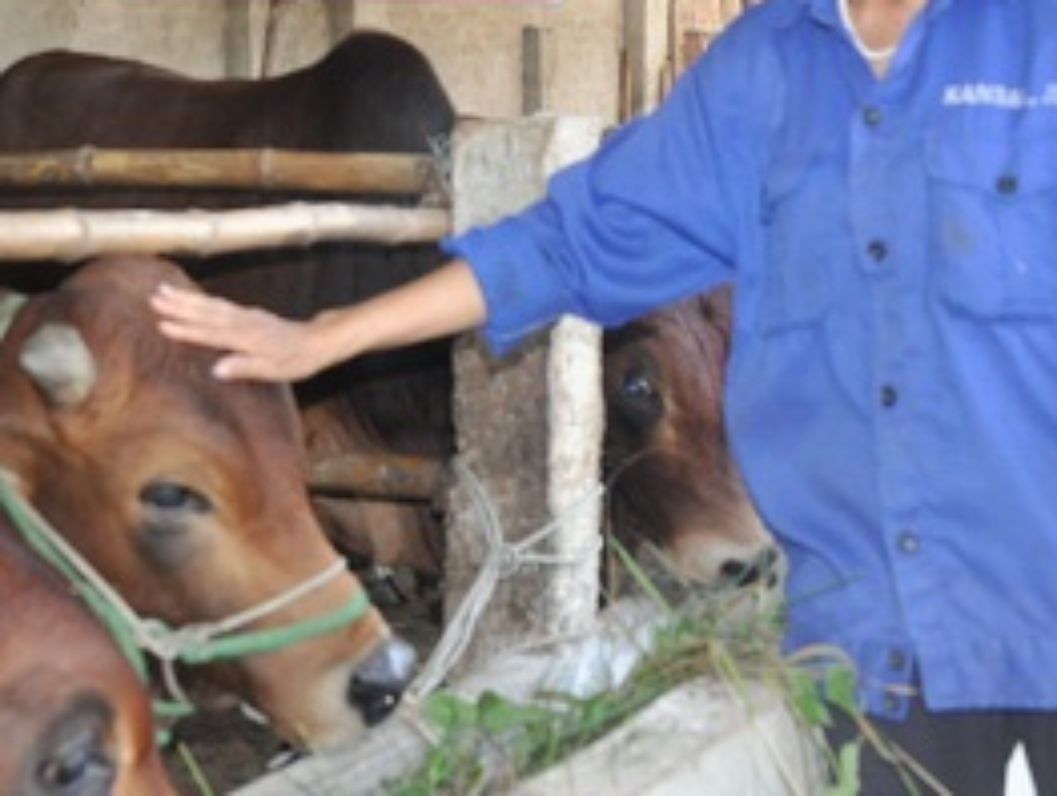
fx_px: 2140
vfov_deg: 20.7
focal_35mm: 70
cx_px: 96
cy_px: 107
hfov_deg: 26.7
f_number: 4.5
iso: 1000
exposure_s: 1/160
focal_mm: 20
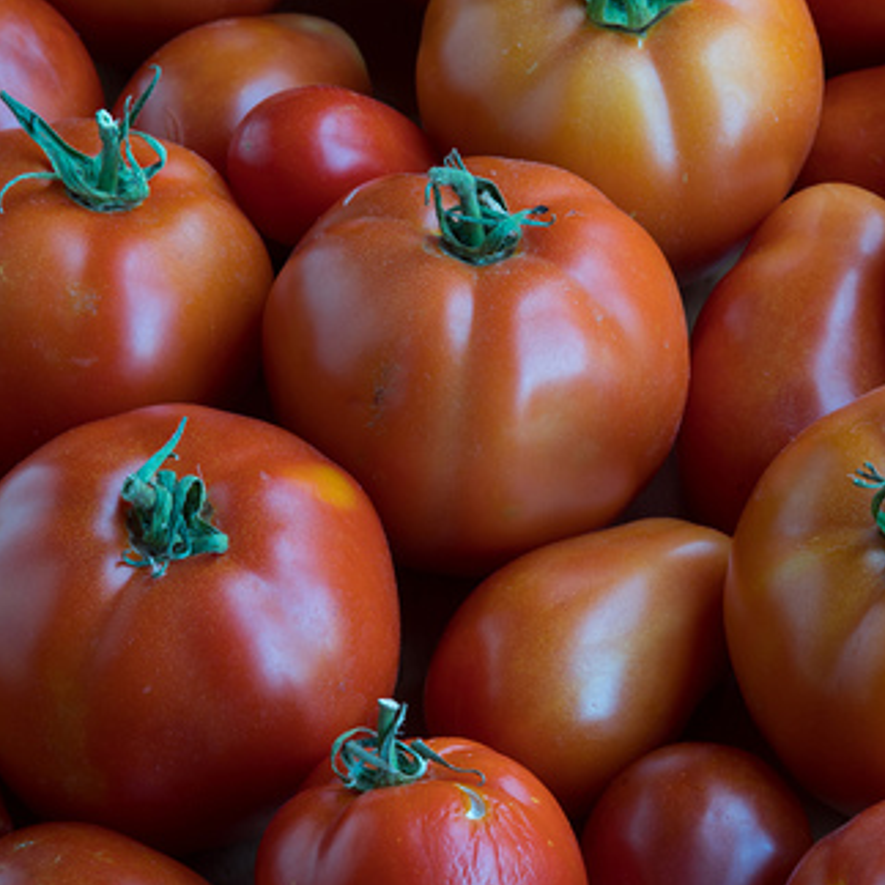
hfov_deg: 10.5
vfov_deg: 10.5
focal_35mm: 166
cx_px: 493
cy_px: 425
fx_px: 4802
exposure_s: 3.2
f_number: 20
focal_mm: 105
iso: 200
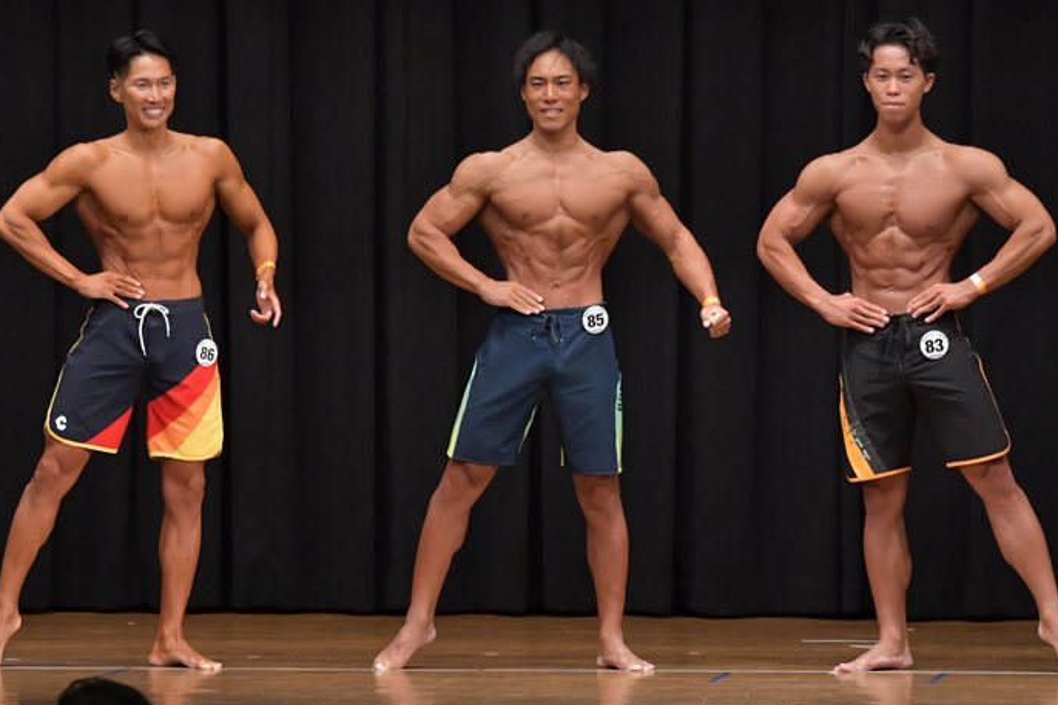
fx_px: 7198
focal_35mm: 245
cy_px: 370
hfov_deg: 8.4
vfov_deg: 5.6
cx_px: 516
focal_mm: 145
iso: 6400
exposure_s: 1/400
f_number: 5.6
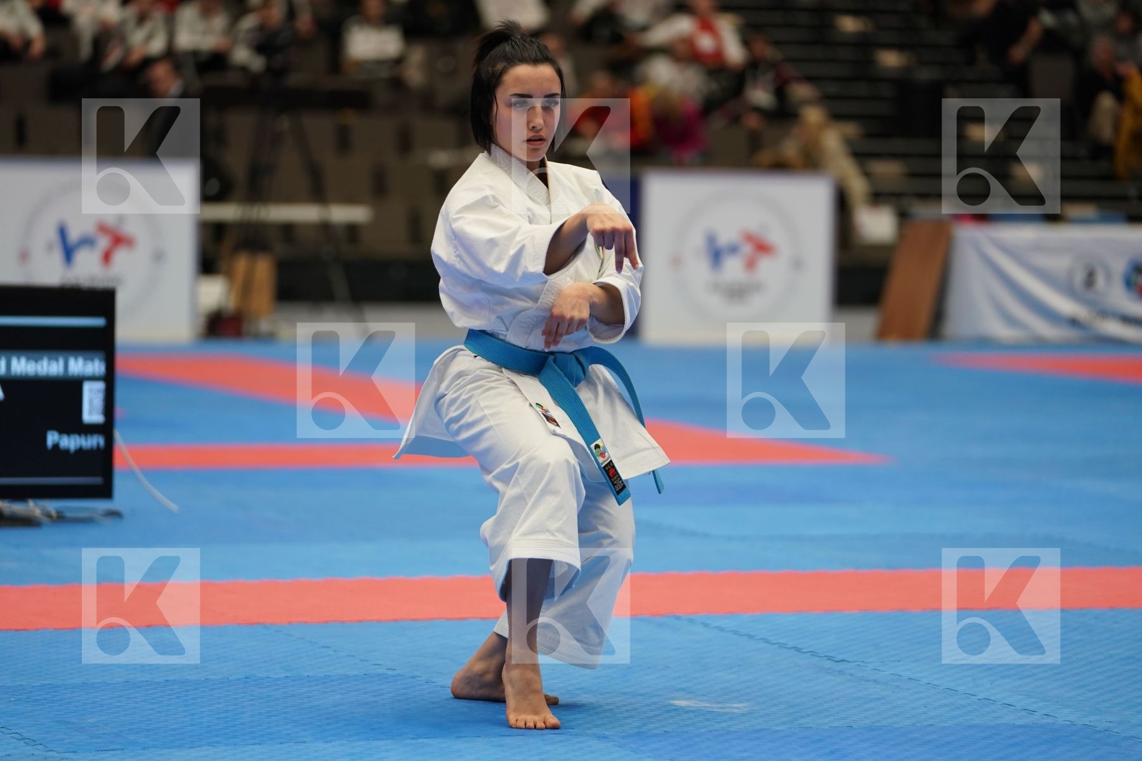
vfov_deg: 9.8
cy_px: 380
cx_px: 571
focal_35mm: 140
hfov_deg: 14.7
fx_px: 4441
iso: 1000
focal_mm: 140
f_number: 2.8
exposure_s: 1/500
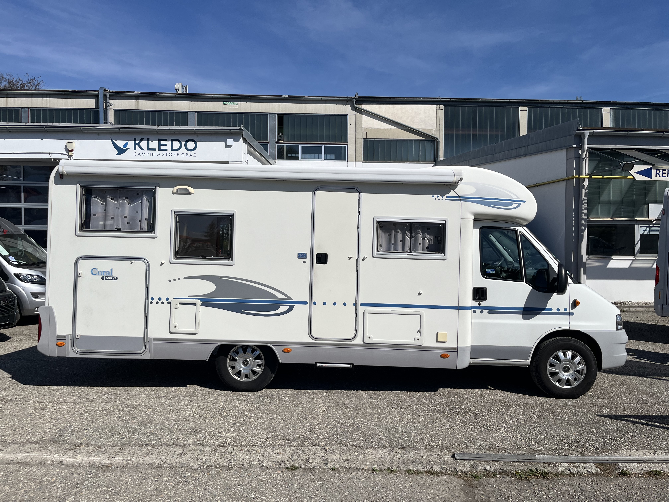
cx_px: 334
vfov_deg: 53.1
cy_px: 251
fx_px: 502
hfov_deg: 67.3
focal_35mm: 26
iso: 50
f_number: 1.6
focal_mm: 5.1
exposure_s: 1/8403
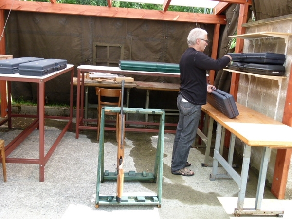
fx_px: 287
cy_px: 110
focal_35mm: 34
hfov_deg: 54.0
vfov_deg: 41.8
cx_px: 146
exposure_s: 1/125
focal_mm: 6.1
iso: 100
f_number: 3.6
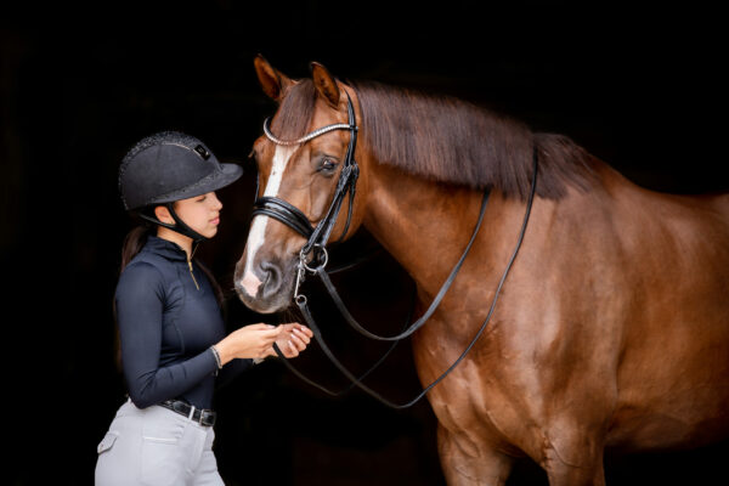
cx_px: 364
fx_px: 3645
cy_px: 243
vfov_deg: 7.6
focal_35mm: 180
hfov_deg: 11.4
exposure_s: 1/640
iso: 250
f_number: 2.8
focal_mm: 180
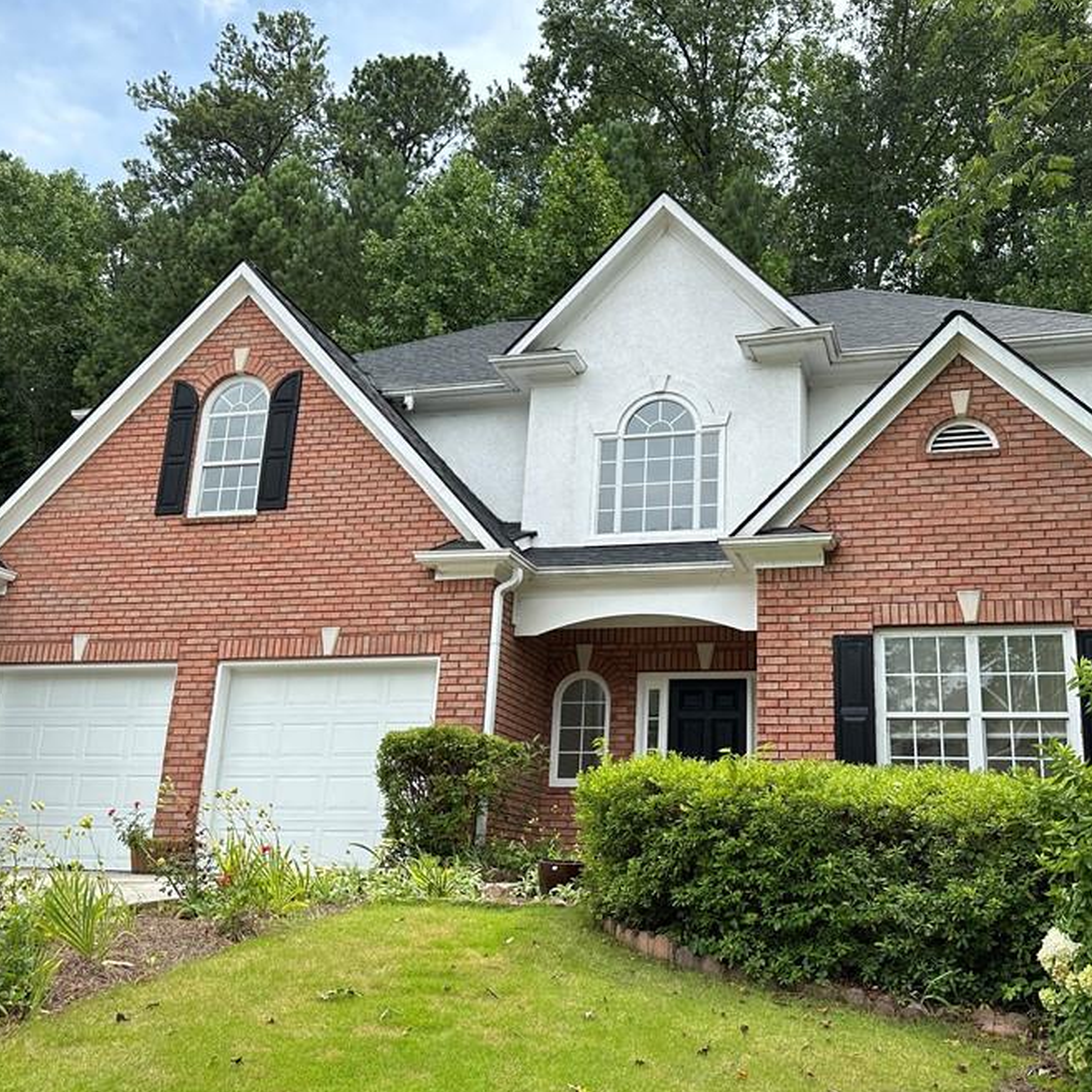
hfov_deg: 49.6
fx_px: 1178
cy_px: 548
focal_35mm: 33
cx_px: 629
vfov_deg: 49.7
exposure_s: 1/1949
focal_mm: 6.86
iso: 80
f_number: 1.78
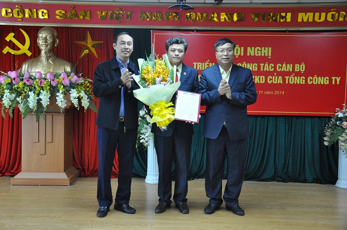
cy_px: 115
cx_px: 174
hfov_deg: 46.5
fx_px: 404
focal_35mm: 42
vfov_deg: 31.8
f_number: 4
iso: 1000
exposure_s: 1/50
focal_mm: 28
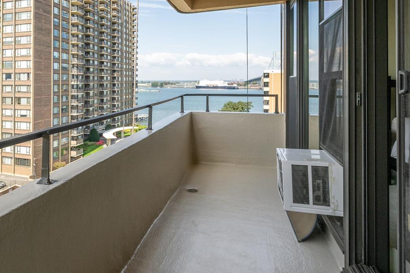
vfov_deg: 45.2
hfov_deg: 62.0
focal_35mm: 28
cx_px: 106
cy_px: 77
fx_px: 319
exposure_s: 1/500
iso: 400
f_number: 8
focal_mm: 14
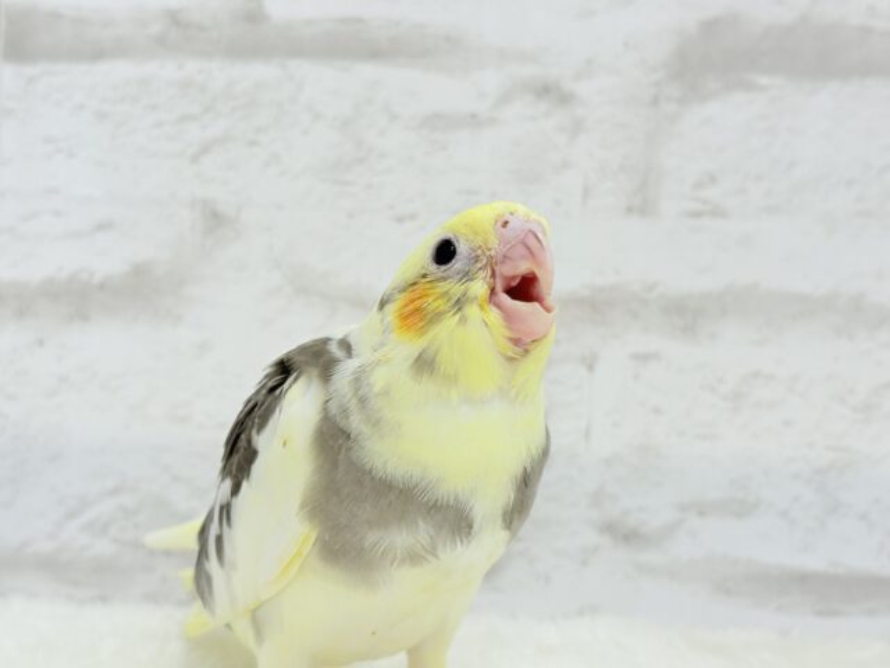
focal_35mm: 52
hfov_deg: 36.8
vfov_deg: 28.0
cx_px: 445
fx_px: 1337
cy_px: 334
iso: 64
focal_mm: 5.96
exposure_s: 1/100
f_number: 1.6
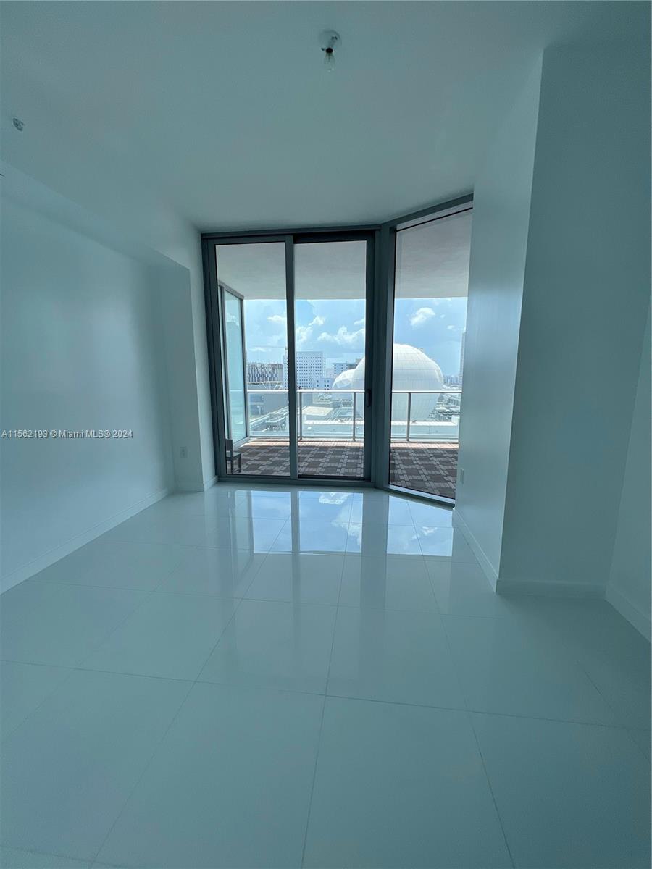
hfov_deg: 89.9
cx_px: 326
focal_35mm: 13
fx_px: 326
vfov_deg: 106.2
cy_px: 434
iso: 32
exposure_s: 1/485
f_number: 1.8
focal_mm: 1.57
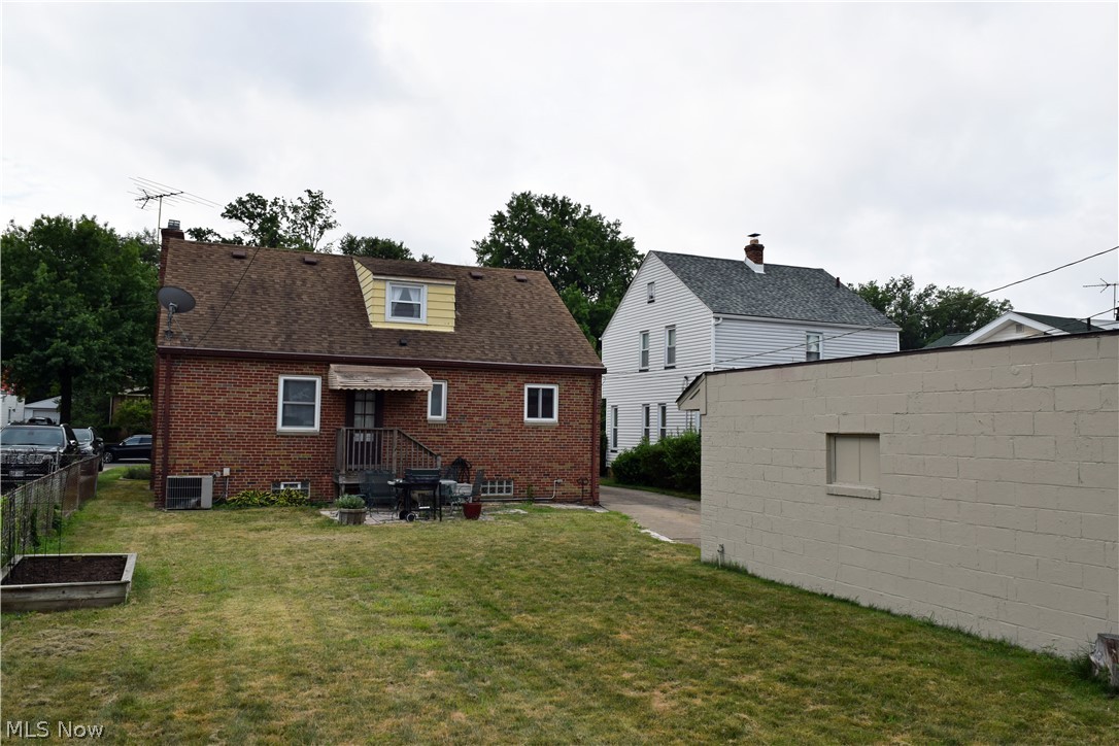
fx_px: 839
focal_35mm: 27
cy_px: 373
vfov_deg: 47.9
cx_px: 560
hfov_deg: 67.4
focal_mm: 18
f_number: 10
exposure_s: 1/400
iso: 200
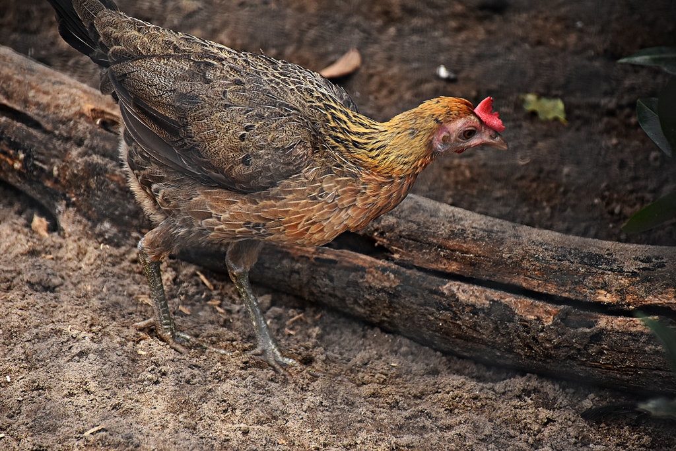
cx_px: 338
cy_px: 226
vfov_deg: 6.5
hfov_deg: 9.8
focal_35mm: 210
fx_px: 3944
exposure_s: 1/500
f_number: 5.6
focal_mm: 140
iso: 1100
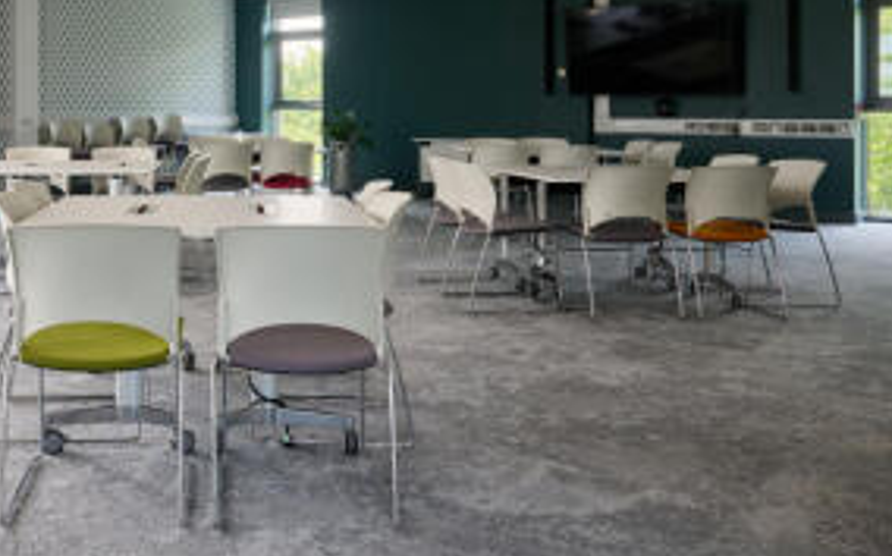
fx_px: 996
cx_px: 207
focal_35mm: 41
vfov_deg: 30.4
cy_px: 112
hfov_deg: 46.3
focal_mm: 24
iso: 100
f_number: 7.1
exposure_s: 1/30
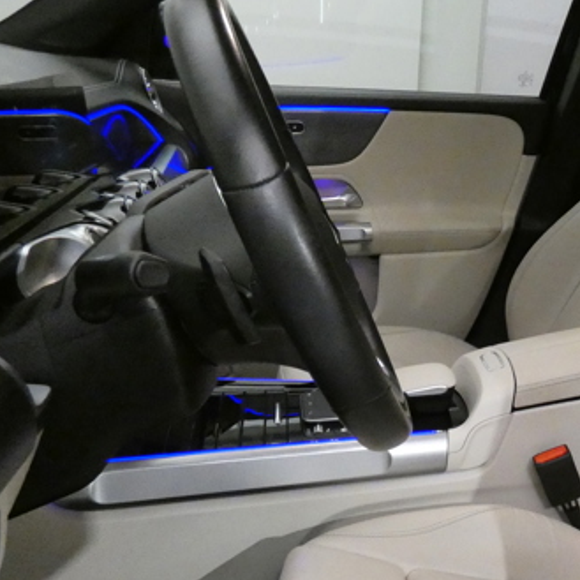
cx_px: 545
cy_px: 354
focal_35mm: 43
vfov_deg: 39.0
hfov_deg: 36.2
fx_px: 815
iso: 1250
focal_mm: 3.6
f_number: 2.8
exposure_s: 1/60
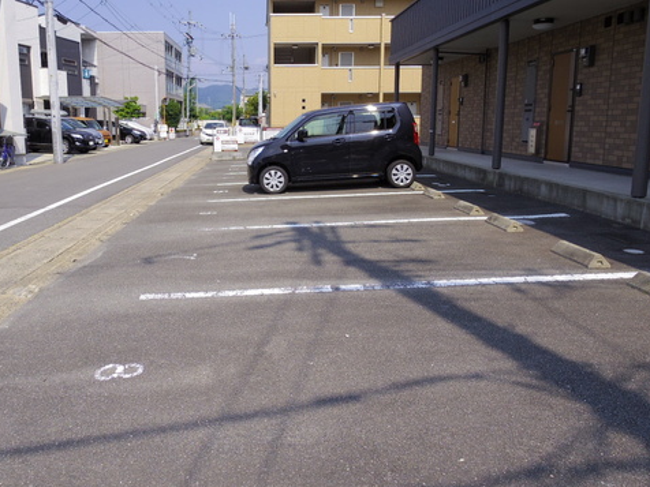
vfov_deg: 54.3
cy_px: 183
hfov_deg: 68.9
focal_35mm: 25
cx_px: 269
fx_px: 469
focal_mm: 3.8
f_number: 4.5
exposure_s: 1/640
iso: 100
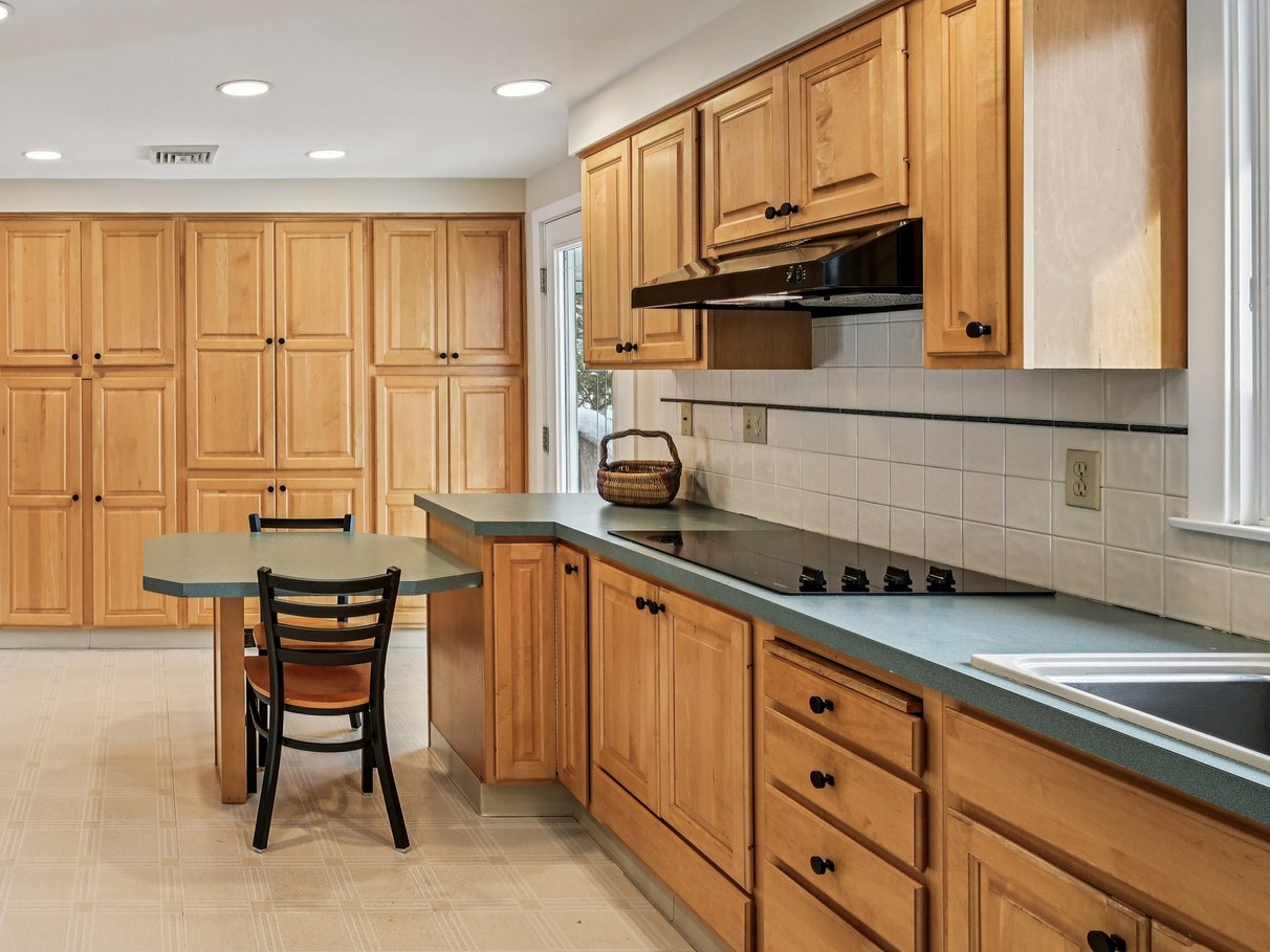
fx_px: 954
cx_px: 236
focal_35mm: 26
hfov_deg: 61.2
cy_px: 356
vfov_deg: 52.5
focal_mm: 16
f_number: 8
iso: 400
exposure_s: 1/15
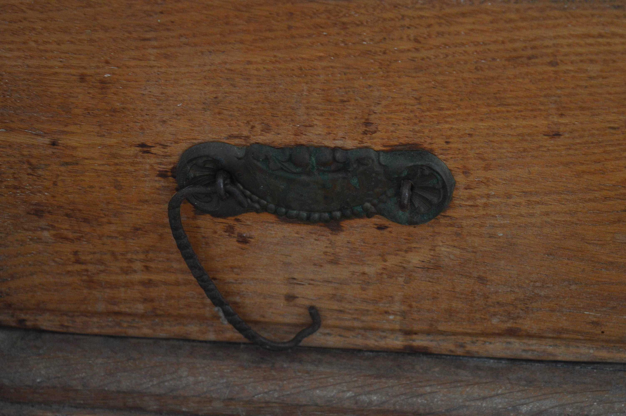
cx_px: 313
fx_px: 1433
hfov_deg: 24.6
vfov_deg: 16.5
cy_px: 208
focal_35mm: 82
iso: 800
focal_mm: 55
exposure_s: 1/100
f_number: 6.3
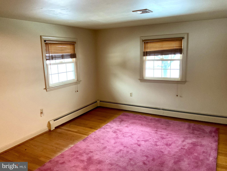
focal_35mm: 29
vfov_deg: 48.2
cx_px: 114
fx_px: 190
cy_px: 86
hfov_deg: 61.7
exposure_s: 1/30
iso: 400
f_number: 1.8
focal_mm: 3
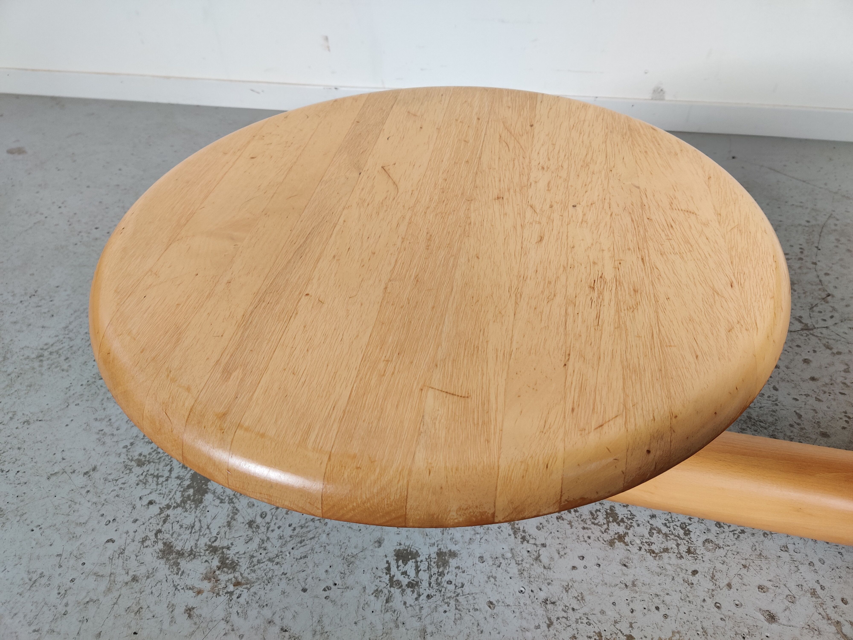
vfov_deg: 51.4
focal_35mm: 27
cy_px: 320
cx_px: 426
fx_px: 665
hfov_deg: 65.3
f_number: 1.65
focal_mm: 4.75
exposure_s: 1/100
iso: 250
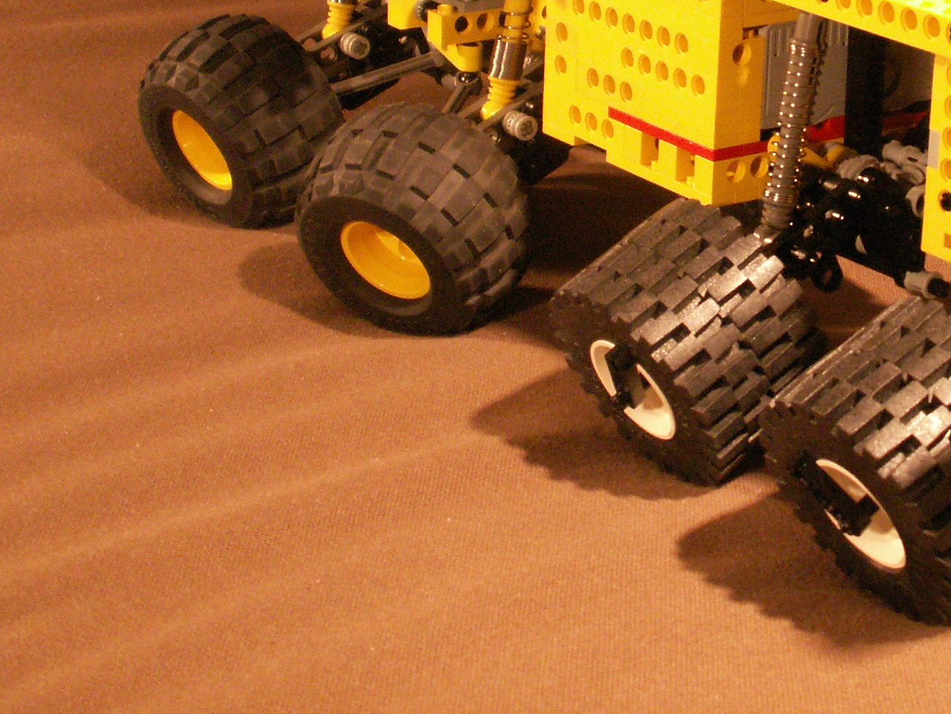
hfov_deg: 22.7
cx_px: 862
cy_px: 4
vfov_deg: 17.2
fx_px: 2308
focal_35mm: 84
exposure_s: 1/8
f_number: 2.8
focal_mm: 6.53
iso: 160
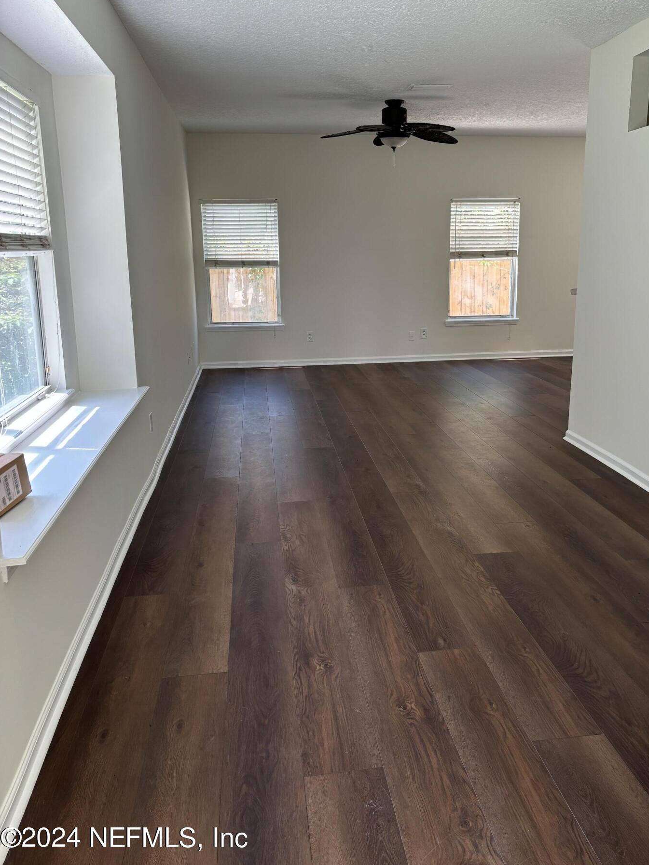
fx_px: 725
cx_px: 360
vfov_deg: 61.6
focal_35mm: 29
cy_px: 399
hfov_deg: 48.1
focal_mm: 5.96
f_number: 1.6
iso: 40
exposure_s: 1/121
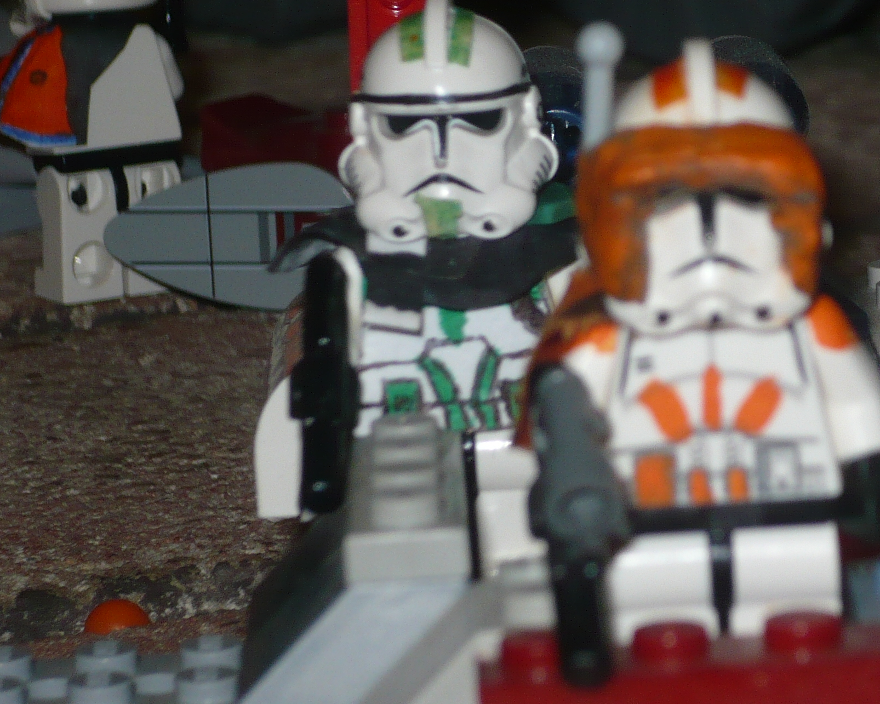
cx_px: 700
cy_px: 236
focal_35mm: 196
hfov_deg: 9.8
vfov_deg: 7.9
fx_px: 5105
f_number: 5
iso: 100
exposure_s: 1/30
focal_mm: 17.4
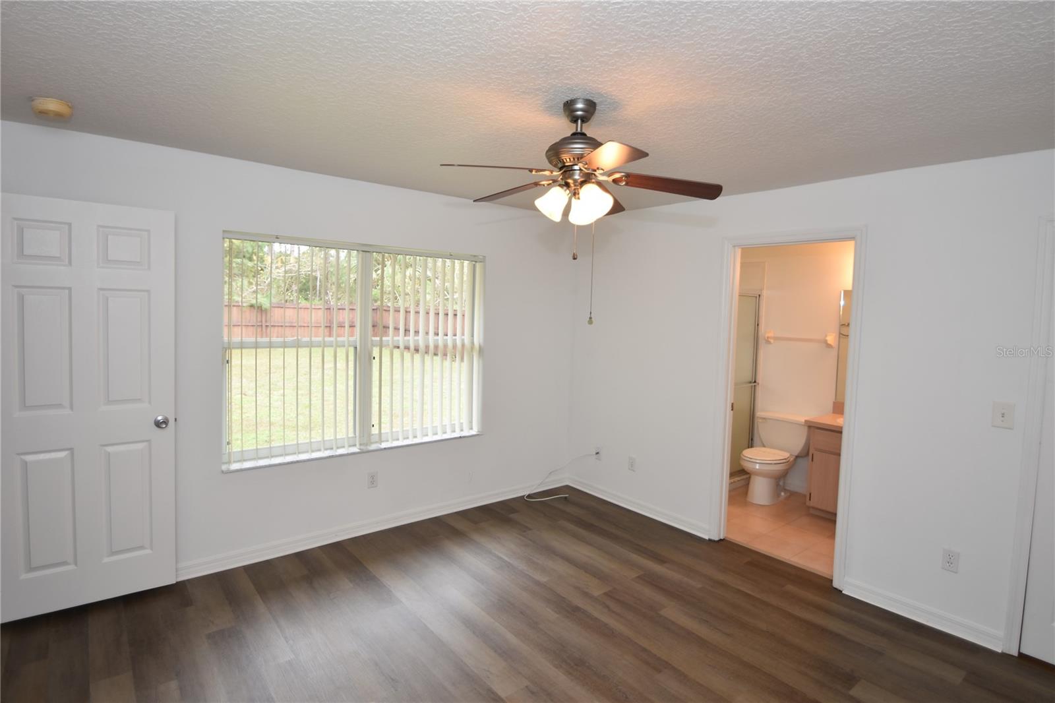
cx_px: 528
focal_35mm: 18
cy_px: 352
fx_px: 527
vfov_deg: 67.4
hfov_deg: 90.0
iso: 200
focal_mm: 12
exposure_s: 1/60
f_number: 4
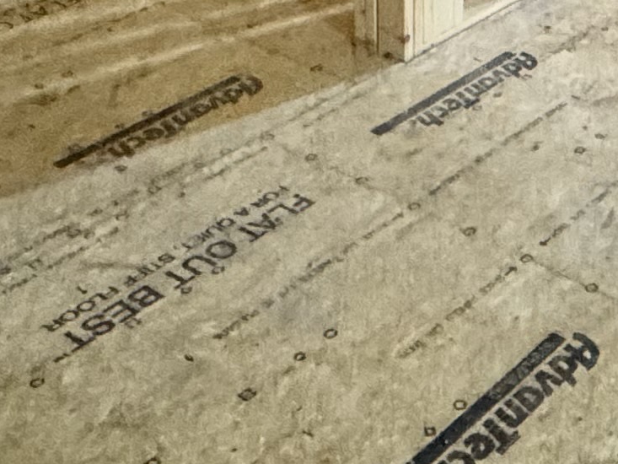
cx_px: 552
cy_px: -143
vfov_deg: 17.9
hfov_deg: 24.6
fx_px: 1375
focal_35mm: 77
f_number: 2.2
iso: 1000
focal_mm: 2.22
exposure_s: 1/60
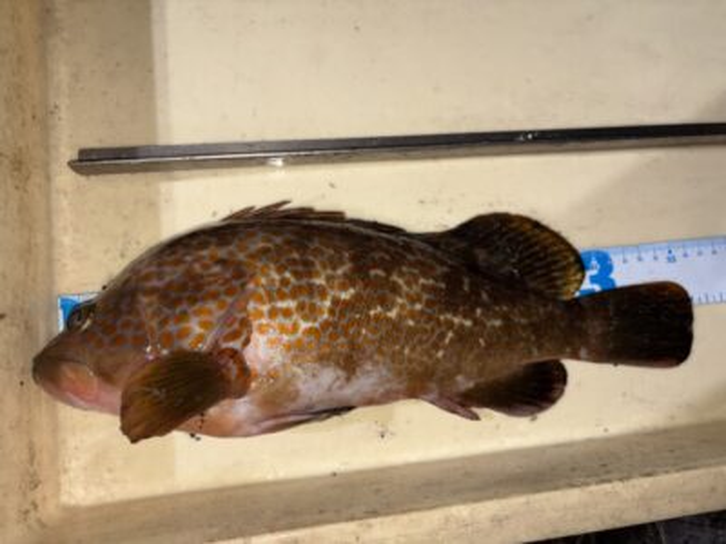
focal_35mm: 26
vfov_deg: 53.1
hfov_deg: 67.3
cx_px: 363
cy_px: 272
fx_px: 545
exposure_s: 1/52
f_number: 1.6
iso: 40
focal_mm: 5.96
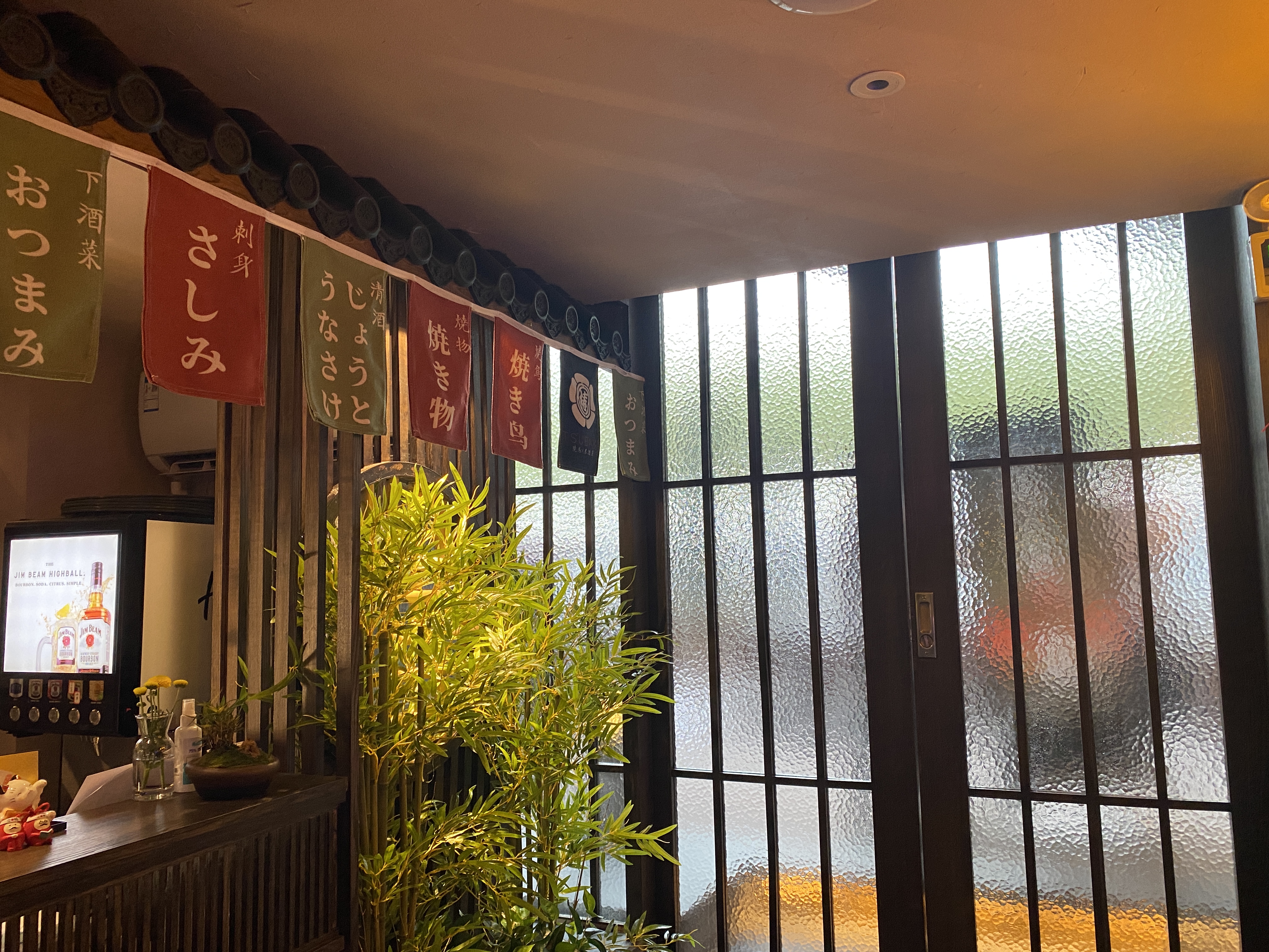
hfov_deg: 67.3
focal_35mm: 26
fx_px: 953
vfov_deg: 53.1
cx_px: 634
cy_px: 476
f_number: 1.8
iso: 125
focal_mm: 4.25
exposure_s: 1/62
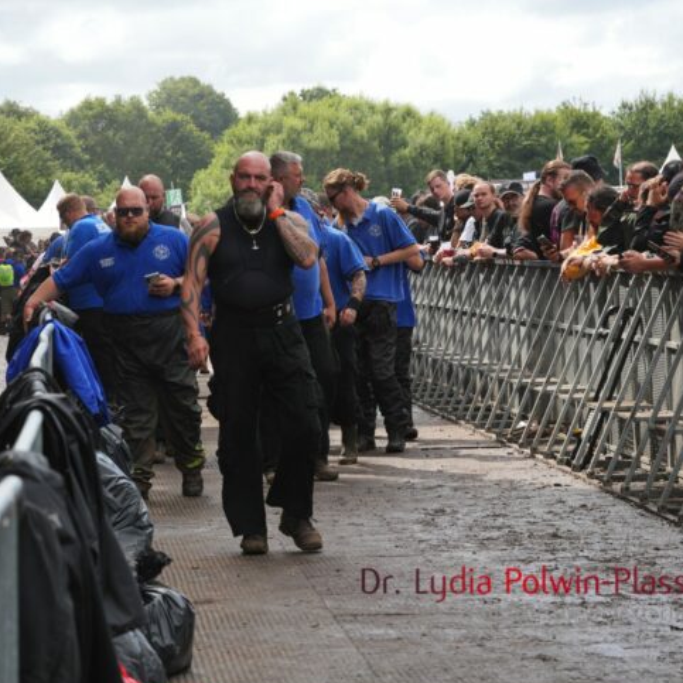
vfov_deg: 11.6
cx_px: 284
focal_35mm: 150
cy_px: 338
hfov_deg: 11.6
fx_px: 3348
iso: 100
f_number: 6.3
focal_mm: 74
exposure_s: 1/200
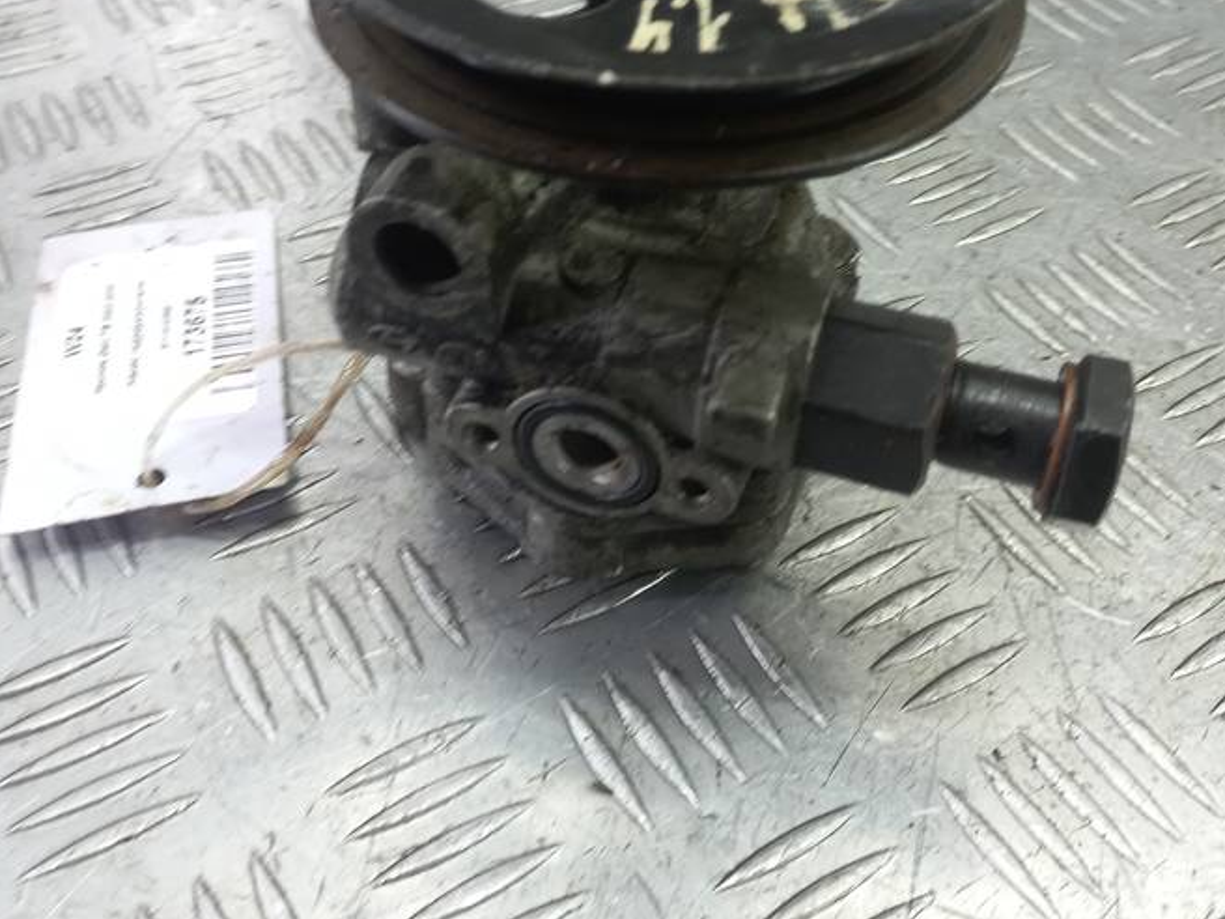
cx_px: 641
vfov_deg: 36.5
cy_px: 308
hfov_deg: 47.8
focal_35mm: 39
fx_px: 1380
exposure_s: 1/50
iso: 100
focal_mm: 4.6
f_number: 1.8
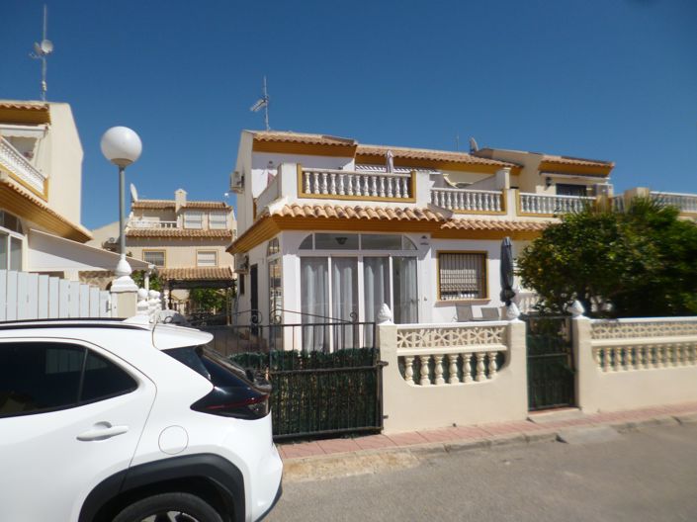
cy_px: 261
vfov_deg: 56.8
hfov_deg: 71.6
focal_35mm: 24
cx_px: 348
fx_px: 483
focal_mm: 4.3
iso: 100
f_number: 9
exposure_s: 1/250
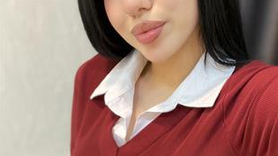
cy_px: 182
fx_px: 324
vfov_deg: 24.8
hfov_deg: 46.4
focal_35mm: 44
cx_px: 139
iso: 250
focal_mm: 2.71
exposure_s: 1/60
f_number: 2.2
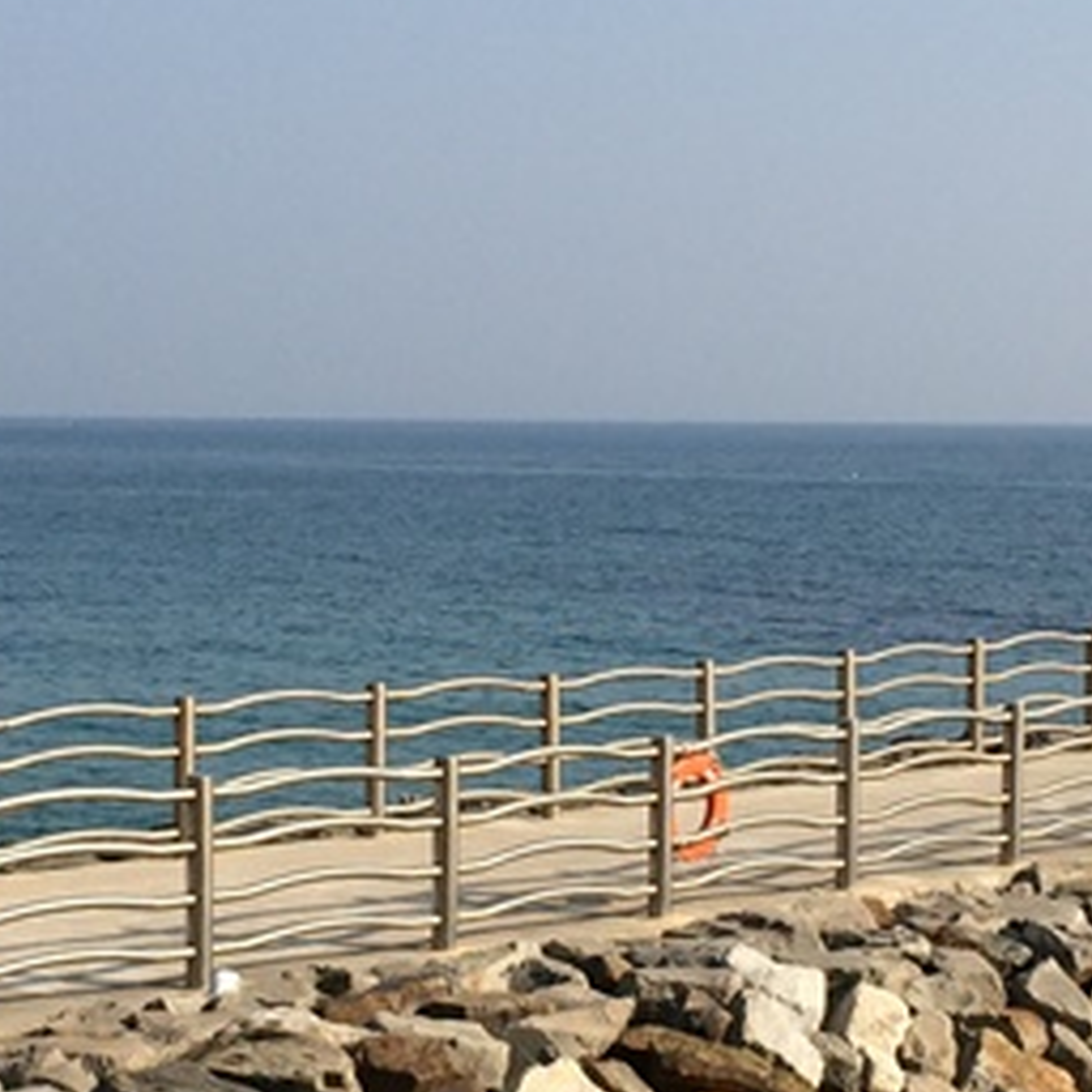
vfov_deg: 18.1
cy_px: 648
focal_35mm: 96
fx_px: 3426
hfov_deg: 18.1
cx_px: 550
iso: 32
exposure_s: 1/2564
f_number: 2.2
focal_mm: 4.15
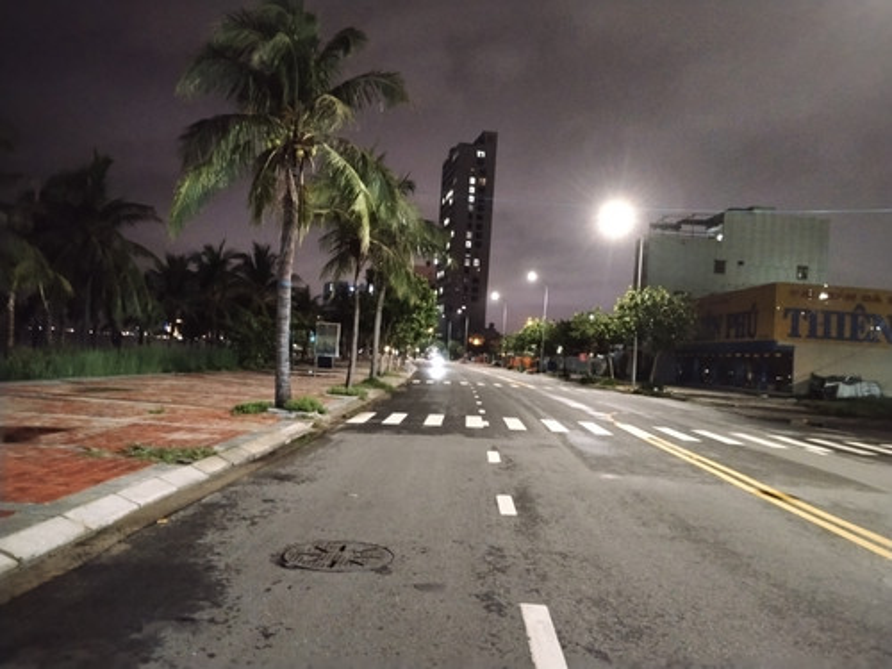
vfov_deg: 48.2
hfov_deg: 61.7
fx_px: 747
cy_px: 334
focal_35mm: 29
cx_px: 446
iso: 4000
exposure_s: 1/14.3
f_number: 1.8
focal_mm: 4.22
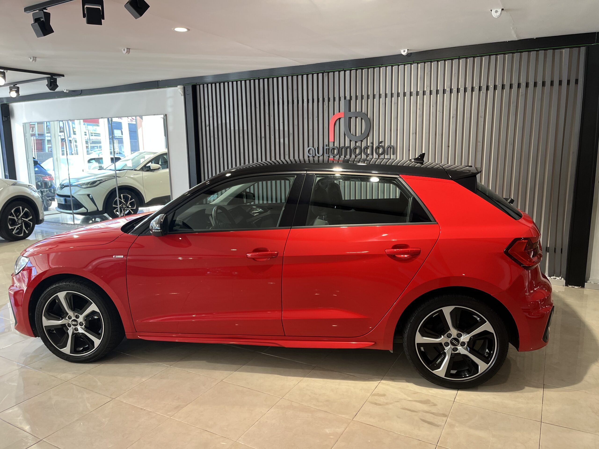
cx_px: 300
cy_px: 224
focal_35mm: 26
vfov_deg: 53.1
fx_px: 450
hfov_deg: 67.3
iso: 80
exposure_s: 1/122
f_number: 1.6
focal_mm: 5.1
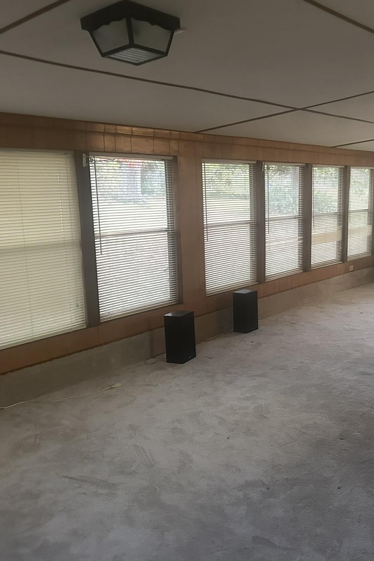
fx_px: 530
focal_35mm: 34
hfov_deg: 37.5
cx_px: 300
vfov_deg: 55.8
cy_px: 277
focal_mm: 6.86
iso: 800
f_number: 1.78
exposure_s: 1/60
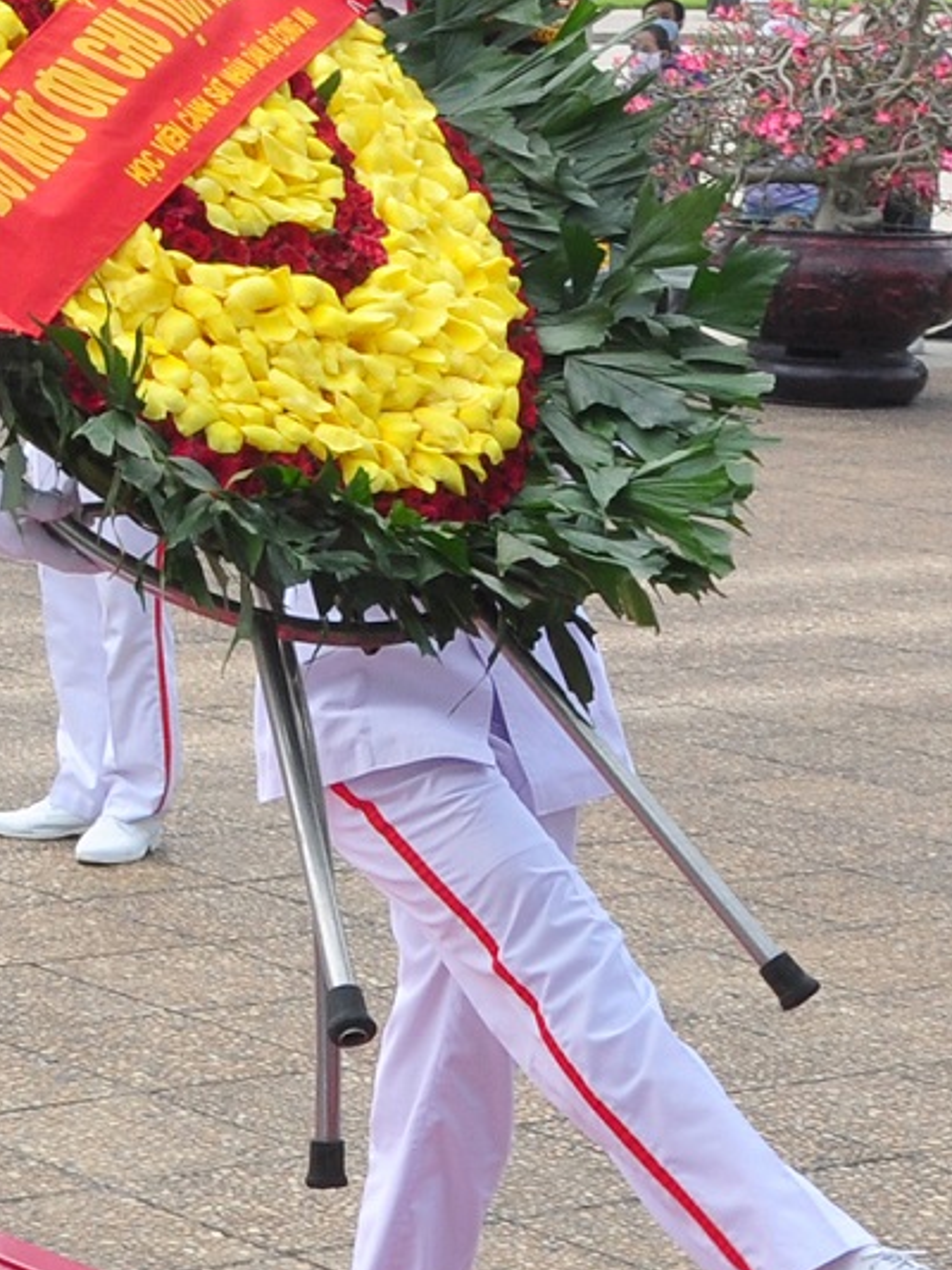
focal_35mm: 117
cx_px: -846
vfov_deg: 16.7
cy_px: 303
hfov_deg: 11.6
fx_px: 4283
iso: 250
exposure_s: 1/125
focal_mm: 21
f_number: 13
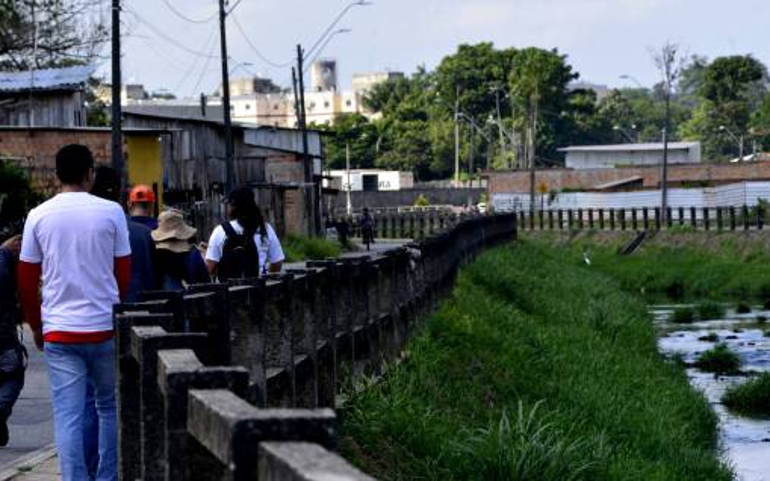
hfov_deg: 10.9
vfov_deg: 6.8
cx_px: 183
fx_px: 4029
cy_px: 329
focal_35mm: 192
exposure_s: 1/1250
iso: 800
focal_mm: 120
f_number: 9
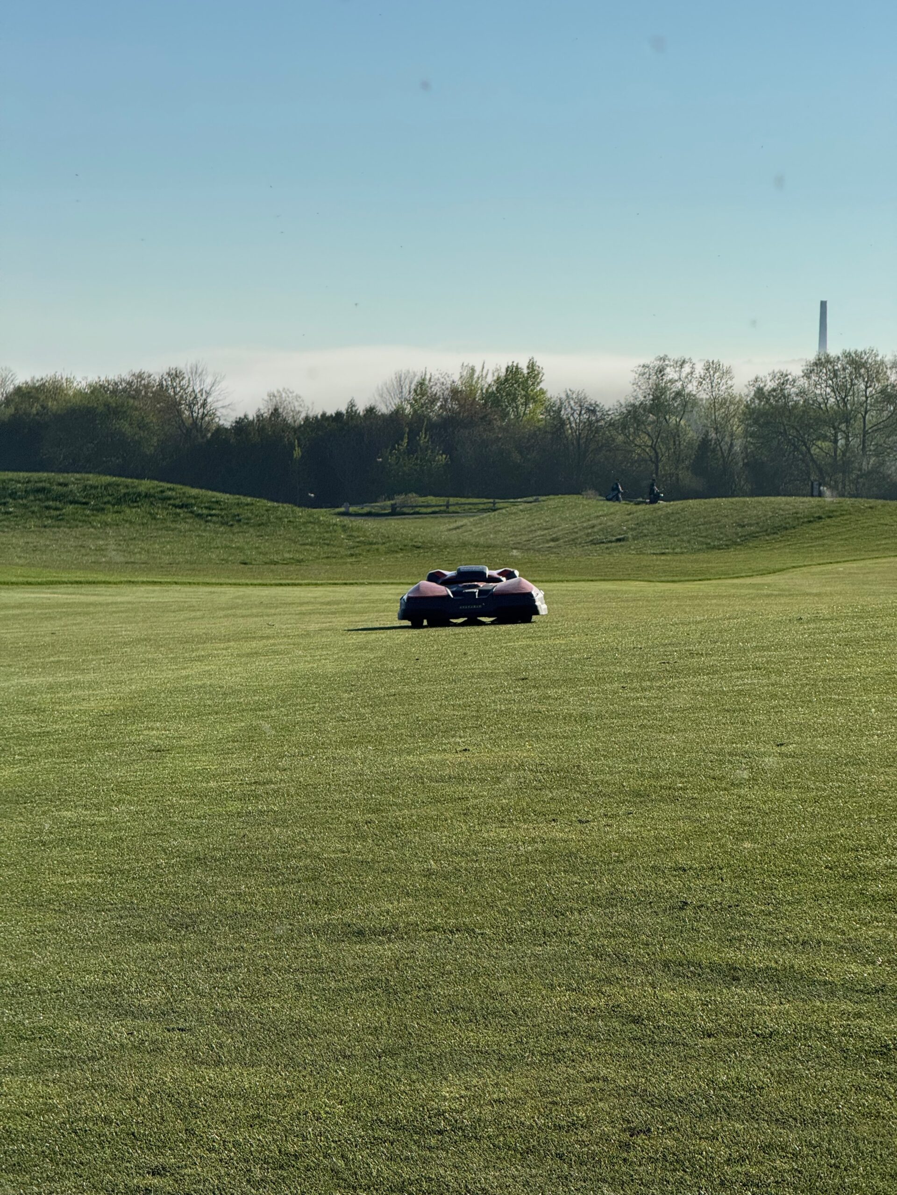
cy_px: 598
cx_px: 448
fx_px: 4146
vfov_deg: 16.4
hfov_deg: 12.3
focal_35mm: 120
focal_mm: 15.66
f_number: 2.8
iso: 50
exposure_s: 1/3690
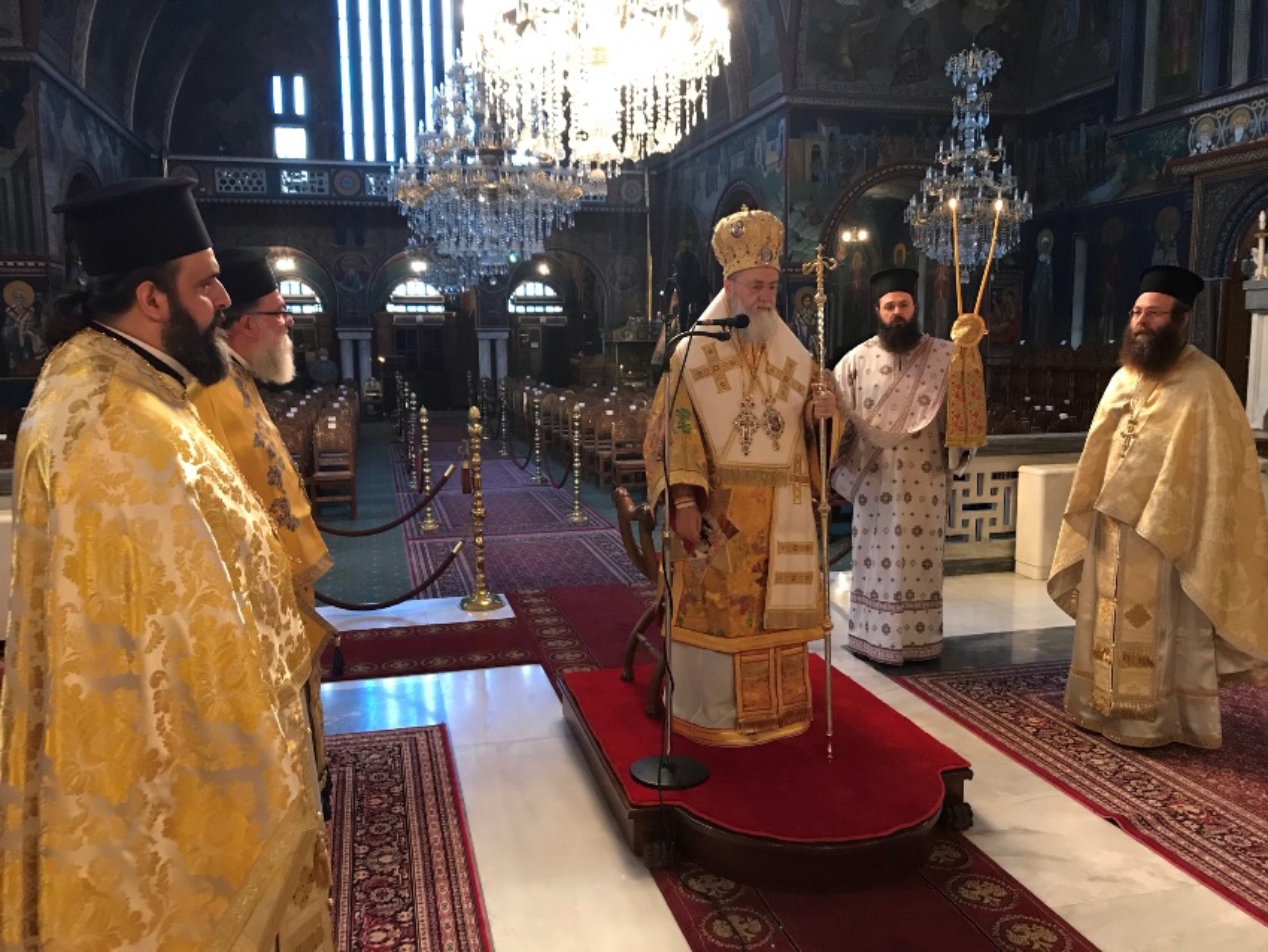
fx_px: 1026
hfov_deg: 63.4
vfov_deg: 49.8
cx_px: 634
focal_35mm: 28
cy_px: 476
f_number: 1.8
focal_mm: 3.99
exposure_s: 1/13
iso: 100
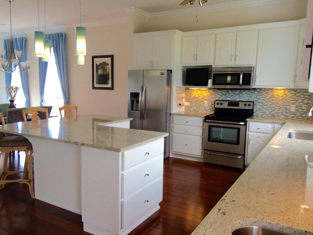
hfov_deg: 61.7
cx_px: 156
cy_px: 118
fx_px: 262
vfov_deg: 48.2
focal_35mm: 29
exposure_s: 1/120
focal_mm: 4.15
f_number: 2.2
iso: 64
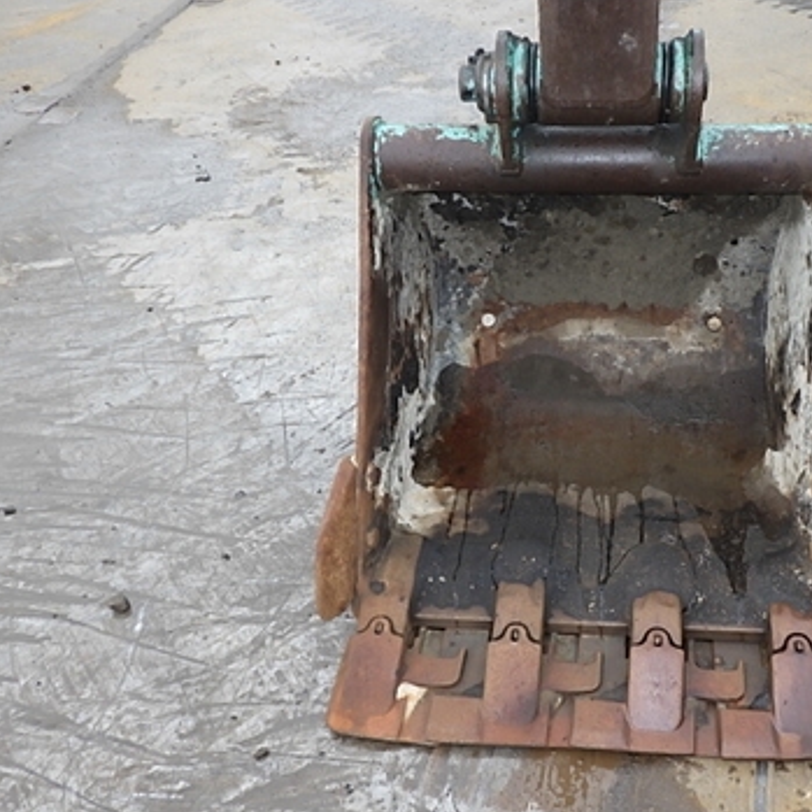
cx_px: 549
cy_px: 403
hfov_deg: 47.6
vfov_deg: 48.5
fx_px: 902
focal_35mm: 34
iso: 125
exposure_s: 1/250
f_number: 4.2
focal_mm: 5
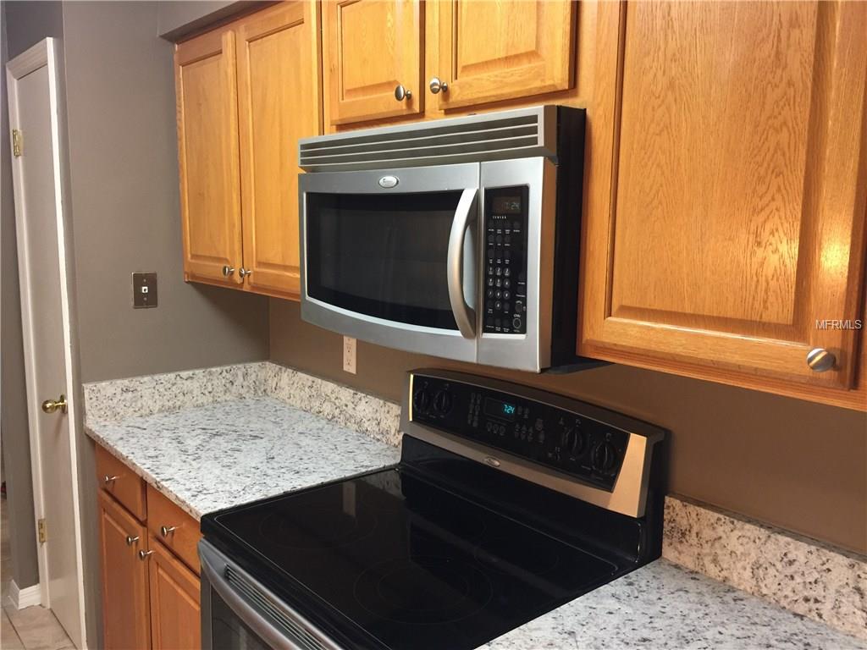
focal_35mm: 29
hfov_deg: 61.7
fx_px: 726
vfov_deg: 48.2
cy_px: 325
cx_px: 434
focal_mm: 4.15
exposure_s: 1/15
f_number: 2.2
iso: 100
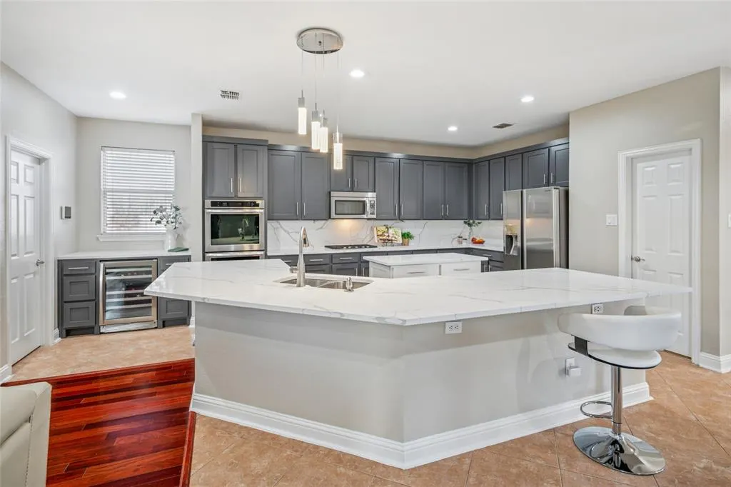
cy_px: 244
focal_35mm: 18
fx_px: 355
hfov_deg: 91.6
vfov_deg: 68.8
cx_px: 366
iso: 250
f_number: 8
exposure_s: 1/4
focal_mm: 17.5
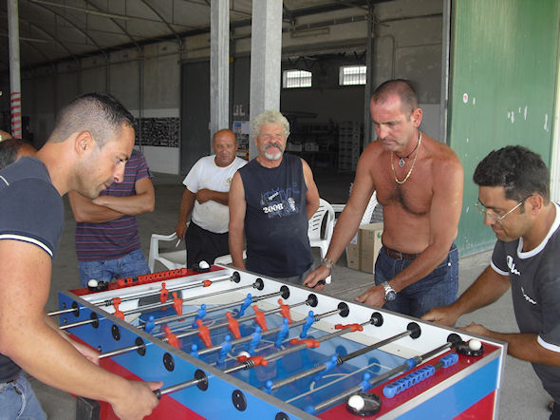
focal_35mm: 36
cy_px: 210
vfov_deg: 39.6
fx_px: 582
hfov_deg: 51.4
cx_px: 280
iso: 64
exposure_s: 1/125
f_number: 3.1
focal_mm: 6.3
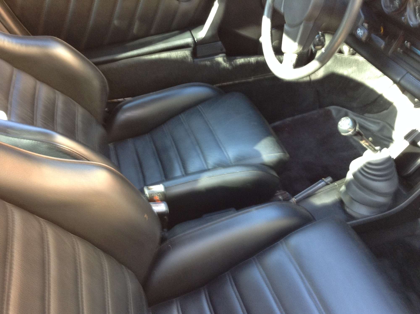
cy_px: 157
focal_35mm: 33
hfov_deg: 55.4
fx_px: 400
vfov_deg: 42.8
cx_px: 210
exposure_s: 1/24
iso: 80
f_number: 2.4
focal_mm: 3.3
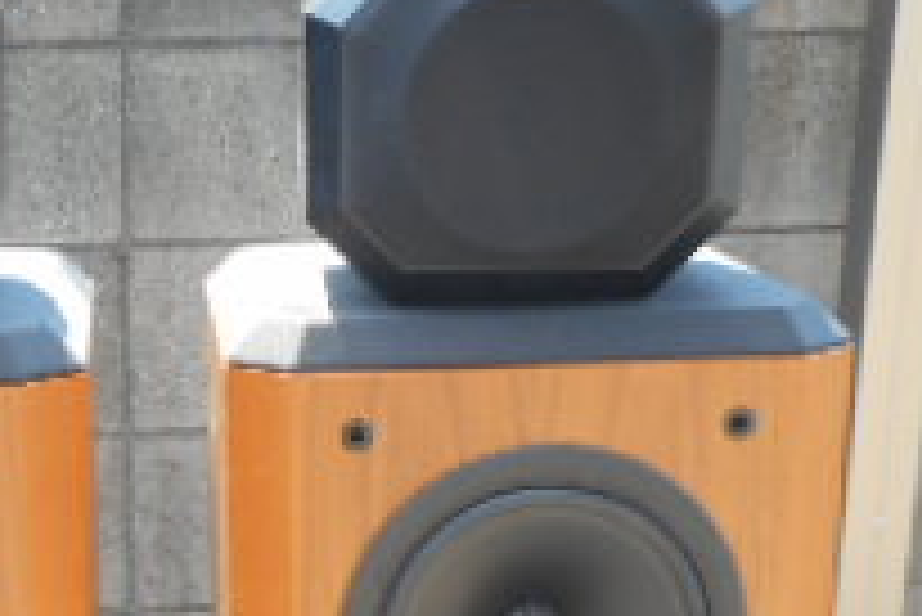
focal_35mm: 81
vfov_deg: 16.1
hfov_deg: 24.6
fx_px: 2076
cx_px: 171
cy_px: 769
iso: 80
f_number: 3.7
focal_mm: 4.5
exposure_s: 1/60
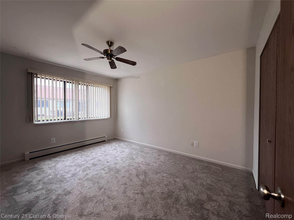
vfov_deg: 89.9
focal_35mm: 13
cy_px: 110
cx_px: 147
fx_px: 110
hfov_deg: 106.2
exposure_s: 1/120
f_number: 1.8
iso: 250
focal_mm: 1.57
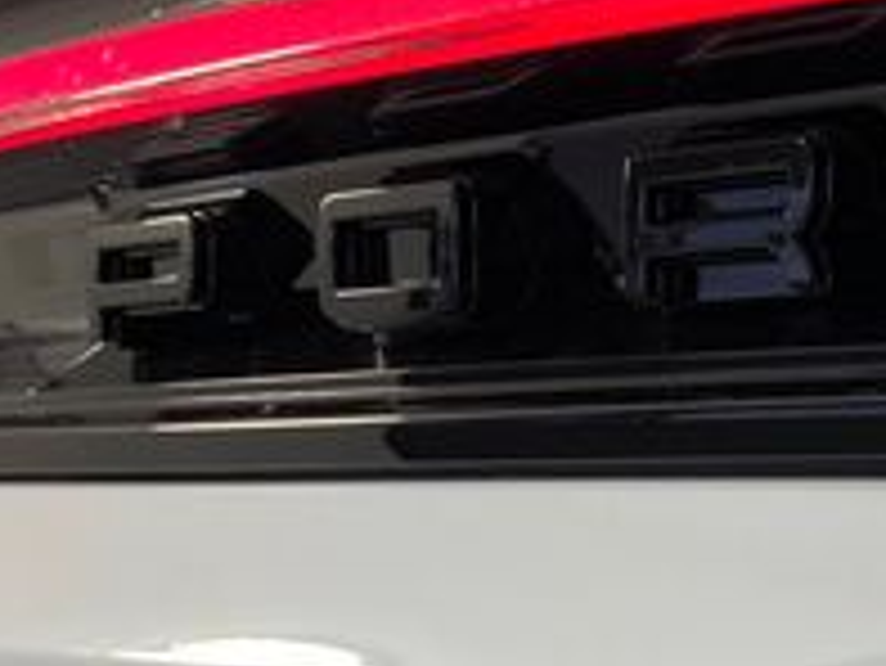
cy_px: 958
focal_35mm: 91
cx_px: 1273
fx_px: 2331
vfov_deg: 15.2
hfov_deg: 19.2
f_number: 1.8
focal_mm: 3.99
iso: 20
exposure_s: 1/343
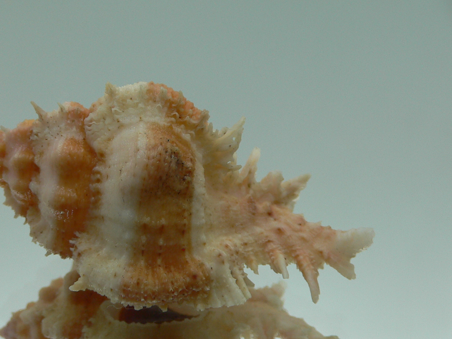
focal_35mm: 49
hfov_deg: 38.4
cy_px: 203
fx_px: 640
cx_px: 148
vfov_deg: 29.6
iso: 80
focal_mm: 4.6
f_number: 2.8
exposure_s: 1/100
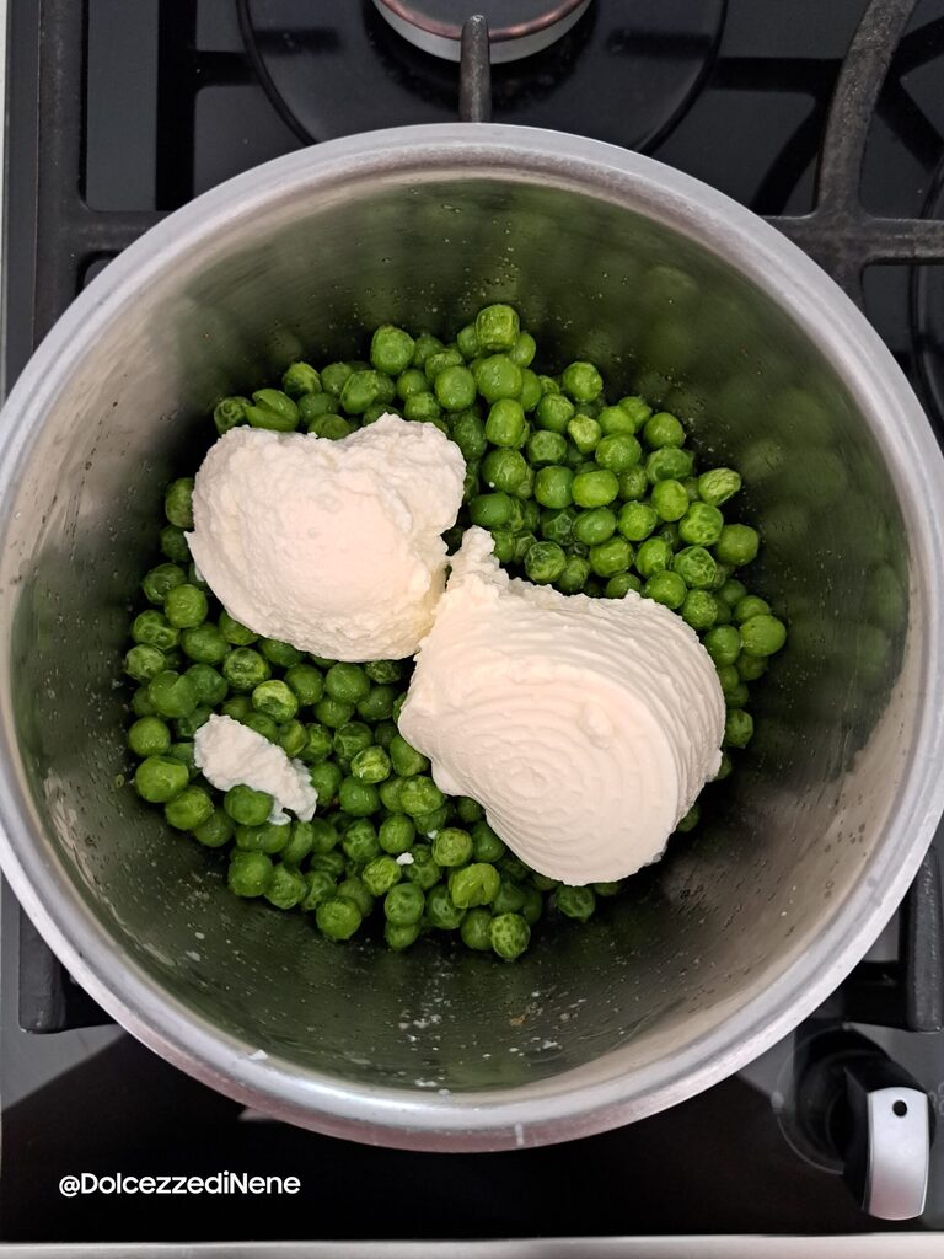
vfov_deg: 71.6
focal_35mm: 24
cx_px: 472
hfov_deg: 56.8
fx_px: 873
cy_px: 630
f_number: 1.8
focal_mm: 5.23
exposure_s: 1/25
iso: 500
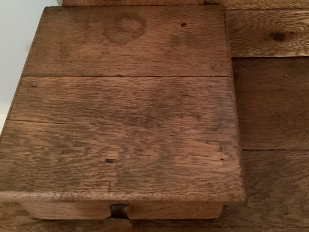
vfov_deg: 38.5
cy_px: 96
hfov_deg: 50.1
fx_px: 330
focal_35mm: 37
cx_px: 168
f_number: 2.4
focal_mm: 3.3
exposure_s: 1/17
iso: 800
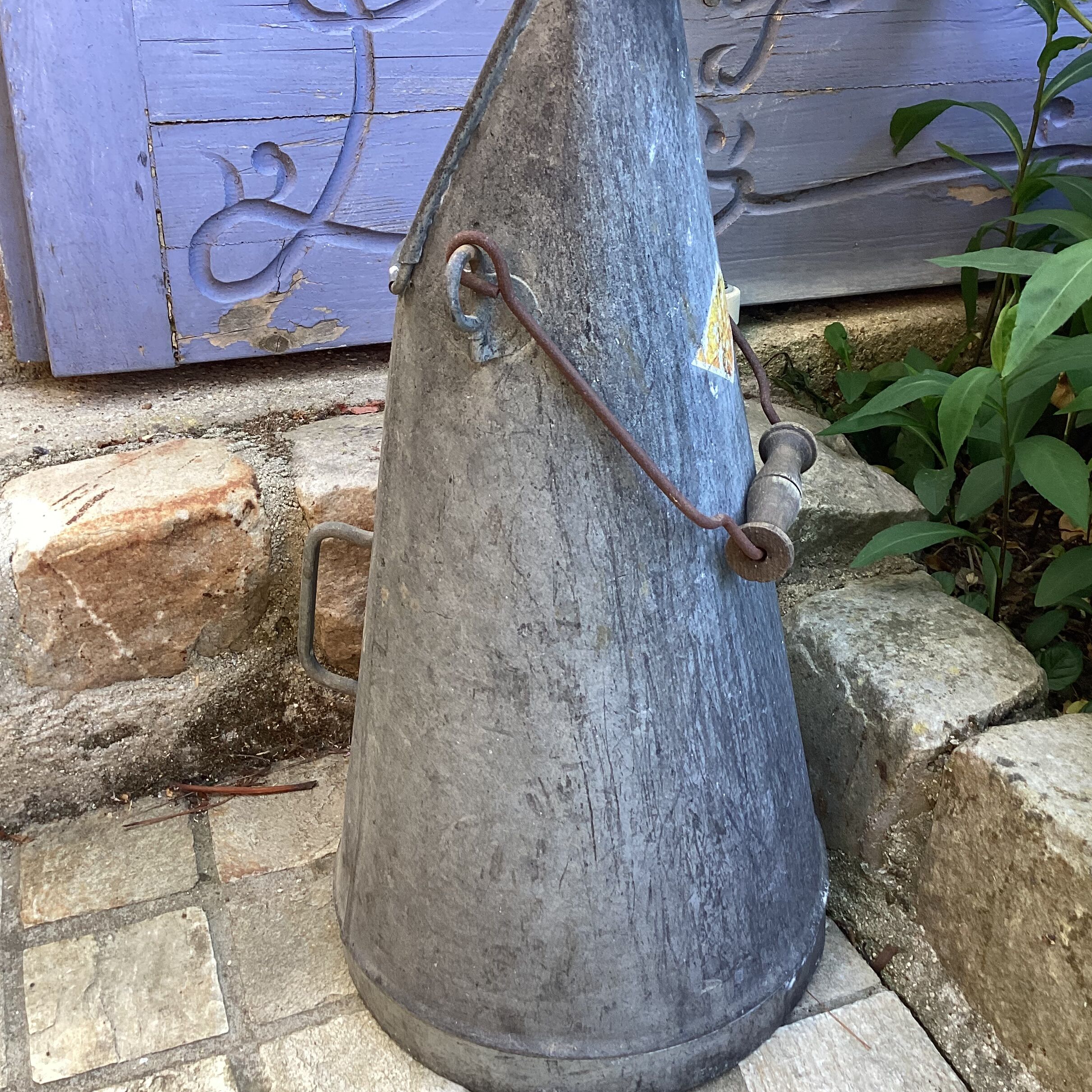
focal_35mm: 37
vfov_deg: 44.8
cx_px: 545
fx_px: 1321
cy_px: 469
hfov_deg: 44.9
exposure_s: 1/100
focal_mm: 3.3
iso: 64
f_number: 2.4
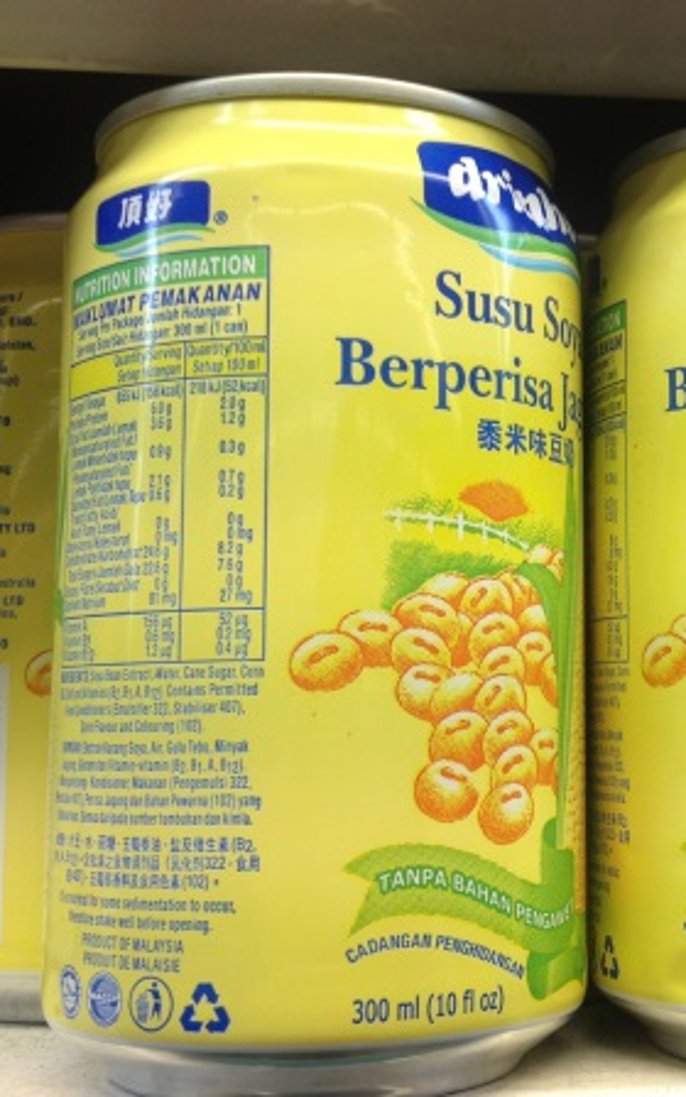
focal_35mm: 58
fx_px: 1735
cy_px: 506
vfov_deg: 35.1
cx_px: 551
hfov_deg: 22.1
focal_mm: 4.28
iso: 50
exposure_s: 1/60
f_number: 2.4
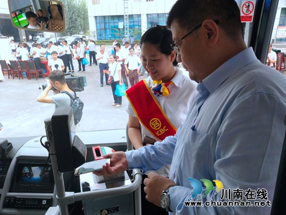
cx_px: 143
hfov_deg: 60.0
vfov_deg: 46.8
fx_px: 248
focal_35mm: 30
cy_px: 108
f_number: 1.8
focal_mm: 3.95
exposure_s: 1/282
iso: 104
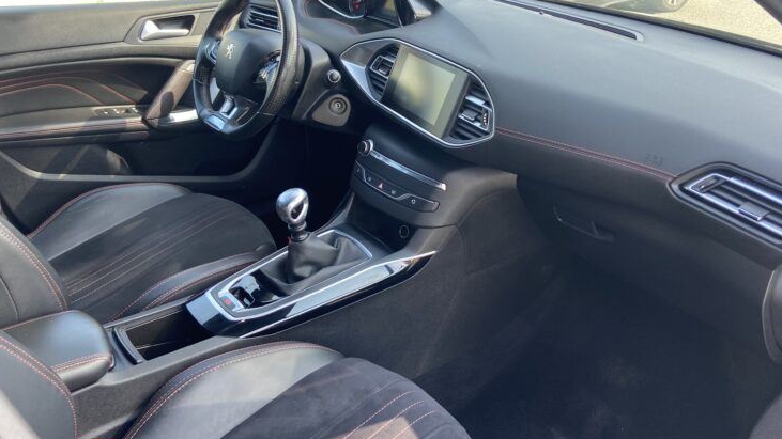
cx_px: 424
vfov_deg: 37.7
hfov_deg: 62.5
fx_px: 643
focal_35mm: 31
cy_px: 199
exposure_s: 1/121
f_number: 1.8
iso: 50
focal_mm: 4.25
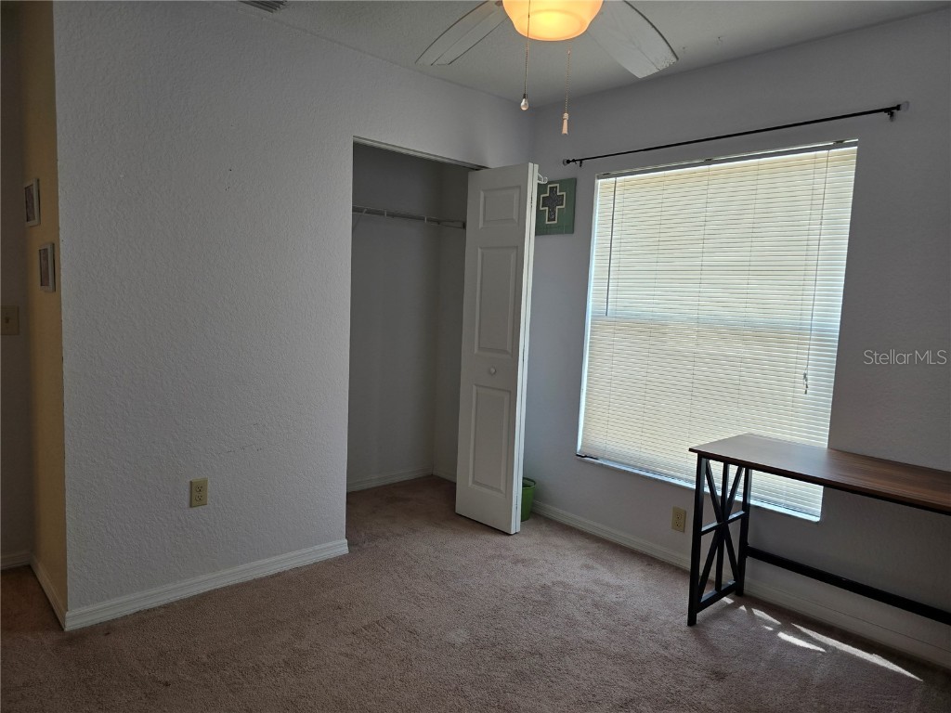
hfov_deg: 73.9
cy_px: 356
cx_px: 476
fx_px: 632
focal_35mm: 23
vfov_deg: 58.9
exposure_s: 1/120
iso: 50
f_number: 1.7
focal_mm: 6.3
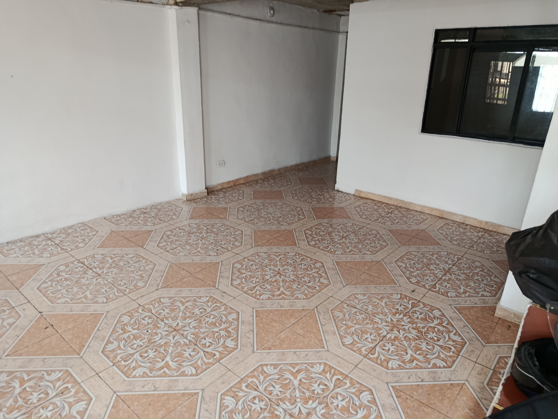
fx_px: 387
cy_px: 210
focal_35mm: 24
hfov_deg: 71.6
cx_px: 279
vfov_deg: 56.8
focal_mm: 5.24
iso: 884
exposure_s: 1/60
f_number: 1.7
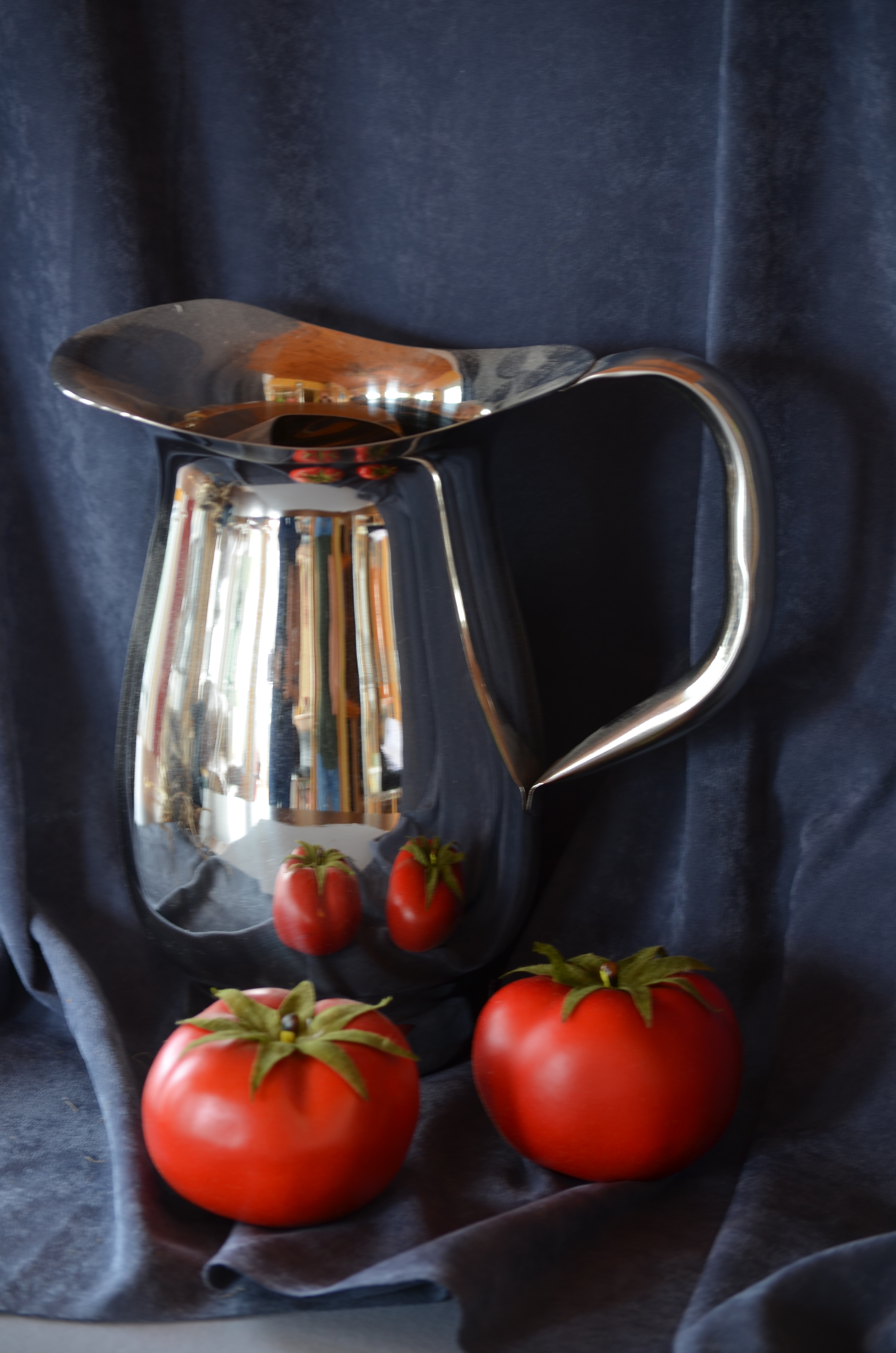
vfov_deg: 18.2
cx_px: 448
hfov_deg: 12.1
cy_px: 676
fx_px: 4219
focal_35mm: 112
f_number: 5.6
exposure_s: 1/4
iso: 100
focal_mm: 75
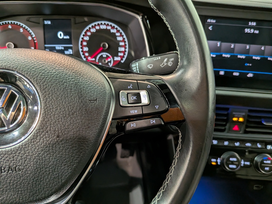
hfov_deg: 71.6
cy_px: 102
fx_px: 189
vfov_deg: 56.8
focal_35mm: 24
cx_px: 136
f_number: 1.7
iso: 491
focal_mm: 4.53
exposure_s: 1/40
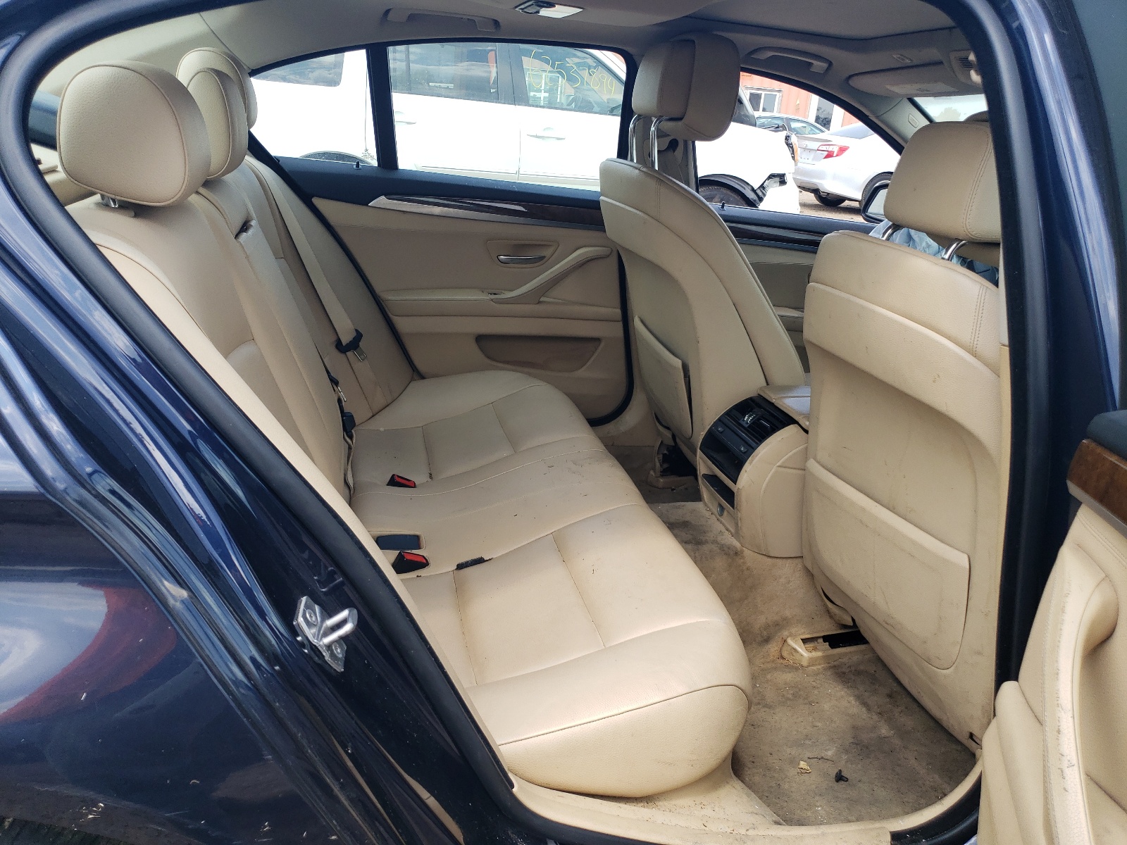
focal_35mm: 26
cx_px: 564
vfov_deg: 53.1
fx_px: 846
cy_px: 422
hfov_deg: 67.3
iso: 50
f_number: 1.5
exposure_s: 1/667
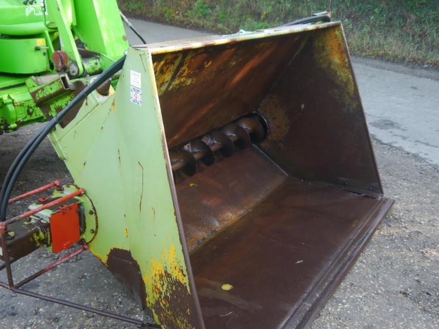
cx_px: 225
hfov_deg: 49.0
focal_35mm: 38
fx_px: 482
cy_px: 200
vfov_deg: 37.5
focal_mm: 14
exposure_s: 1/60
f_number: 3.5
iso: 200
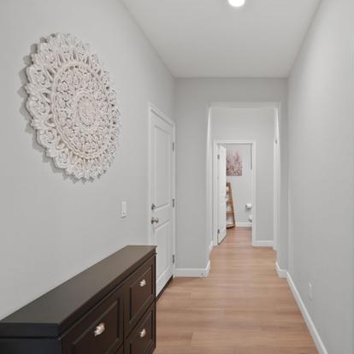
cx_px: 239
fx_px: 243
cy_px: 181
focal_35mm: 21
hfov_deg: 69.8
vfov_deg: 72.1
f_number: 4
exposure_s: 1/15
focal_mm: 16
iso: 2000
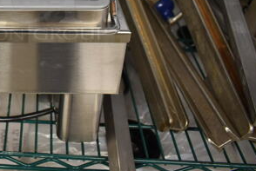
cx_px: 18
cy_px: -3
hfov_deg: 33.4
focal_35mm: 56
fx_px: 399
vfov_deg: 23.2
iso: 450
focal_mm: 18
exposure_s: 1/30
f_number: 3.5
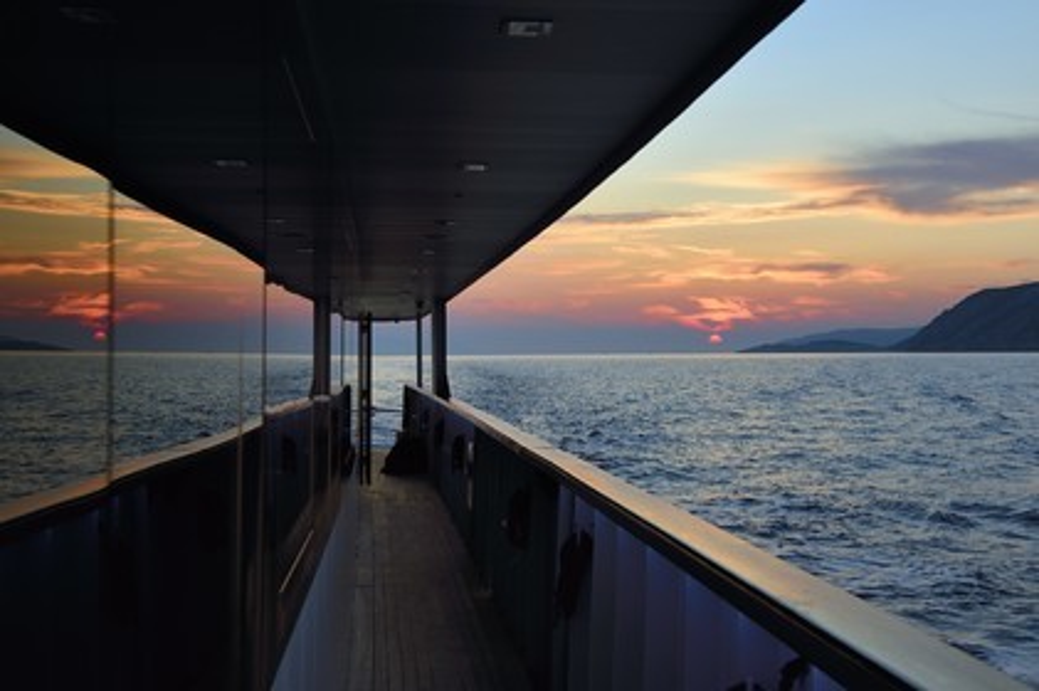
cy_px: 346
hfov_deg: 43.6
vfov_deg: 29.8
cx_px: 520
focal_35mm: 45
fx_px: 1298
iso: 800
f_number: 9
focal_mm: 45
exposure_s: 1/400
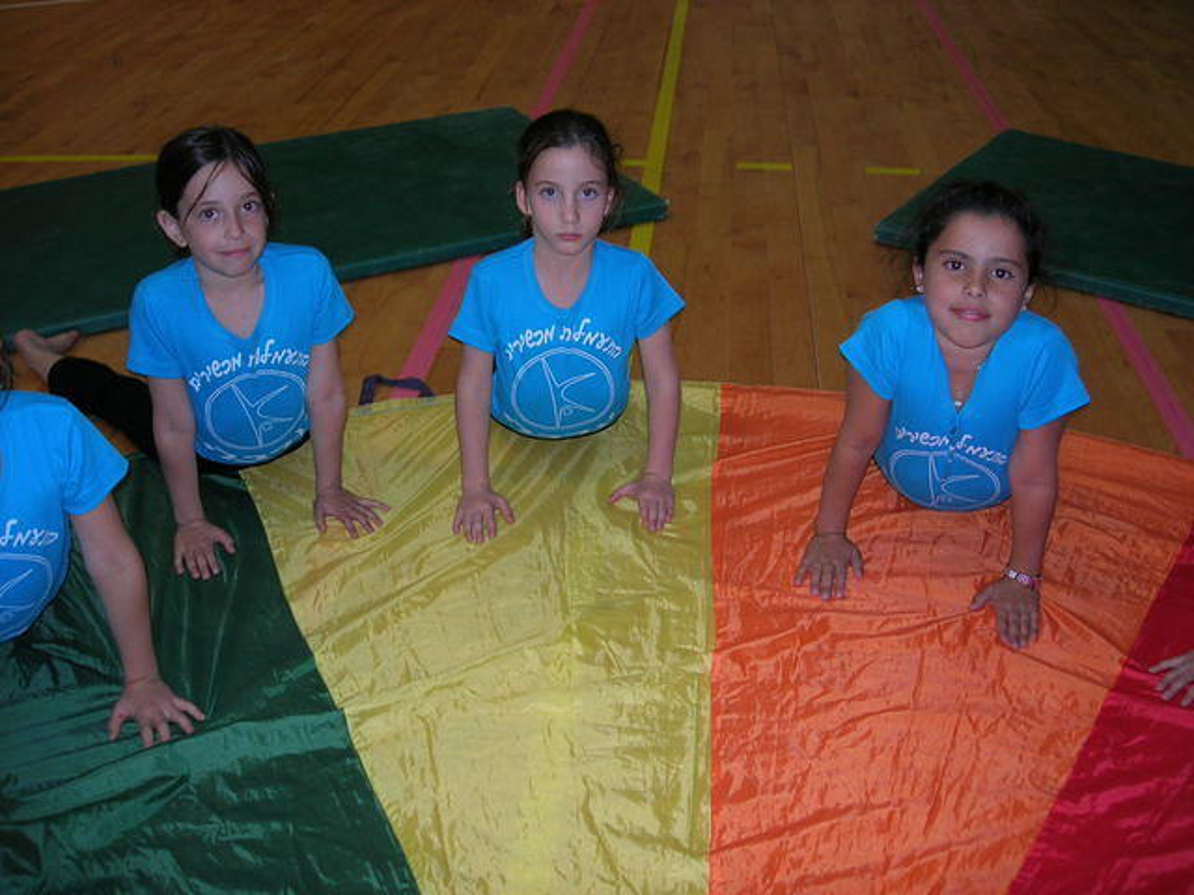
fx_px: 1311
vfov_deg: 37.7
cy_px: 448
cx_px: 597
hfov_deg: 49.0
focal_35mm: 38
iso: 64
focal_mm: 7.8
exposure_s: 1/60.1
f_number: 2.8
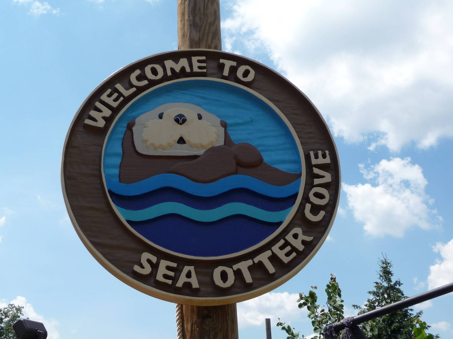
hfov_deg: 42.9
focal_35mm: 44
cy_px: 190
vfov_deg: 32.8
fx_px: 576
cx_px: 205
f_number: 3.8
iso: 100
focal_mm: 6.3
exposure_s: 1/1000
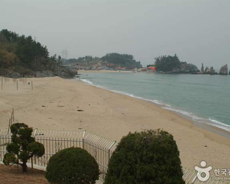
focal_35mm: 48
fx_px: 327
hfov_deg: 38.8
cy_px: 93
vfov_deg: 31.5
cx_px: 121
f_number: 9.5
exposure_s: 1/350
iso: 200
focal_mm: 28
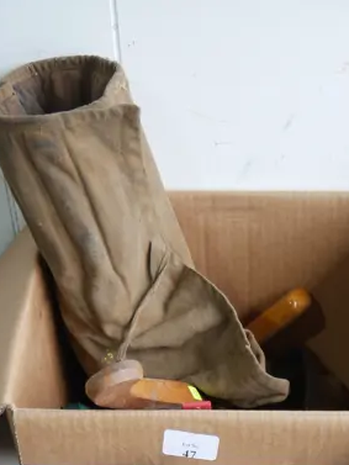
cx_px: 241
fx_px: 1021
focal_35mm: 76
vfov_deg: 22.5
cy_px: 629
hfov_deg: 19.3
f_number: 3.5
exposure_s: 1/100
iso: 200
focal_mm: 14
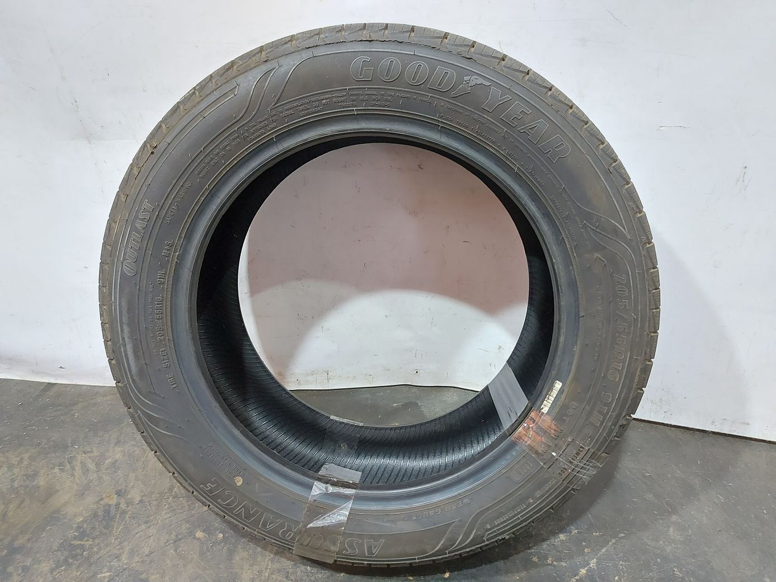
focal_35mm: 24
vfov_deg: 56.8
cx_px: 388
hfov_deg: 71.6
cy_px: 291
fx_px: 538
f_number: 1.8
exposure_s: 1/33
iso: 250
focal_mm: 5.23
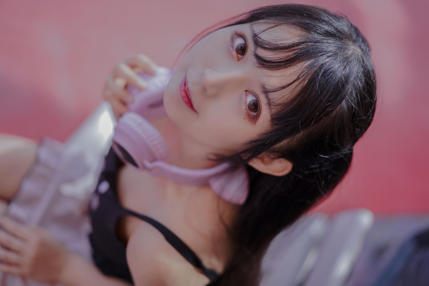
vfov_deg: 24.6
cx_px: 214
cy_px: 143
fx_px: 655
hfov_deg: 36.2
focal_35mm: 55
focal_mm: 55
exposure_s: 1/1000
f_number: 1.8
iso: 100
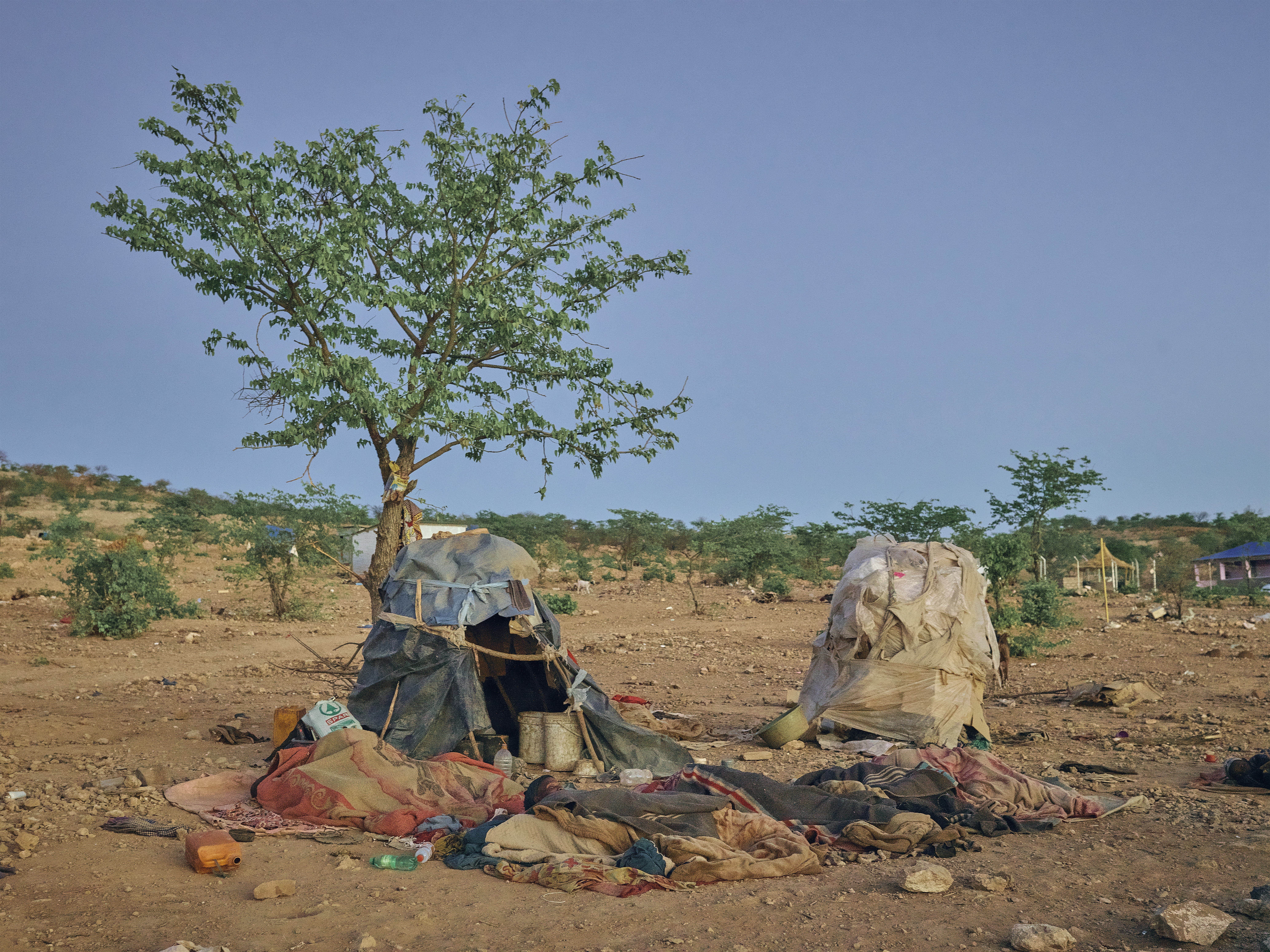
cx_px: 635
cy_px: 476
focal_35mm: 39
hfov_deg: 47.9
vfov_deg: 36.8
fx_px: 1431
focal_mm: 50
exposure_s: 1/60
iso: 3200
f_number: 6.8
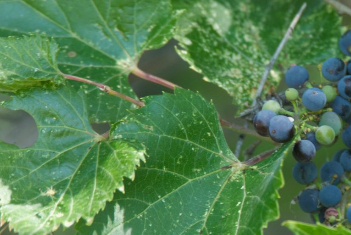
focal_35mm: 786
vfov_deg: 1.8
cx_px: 330
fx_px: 7672
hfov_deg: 2.6
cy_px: 111
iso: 400
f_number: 5.3
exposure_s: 1/80
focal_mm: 270
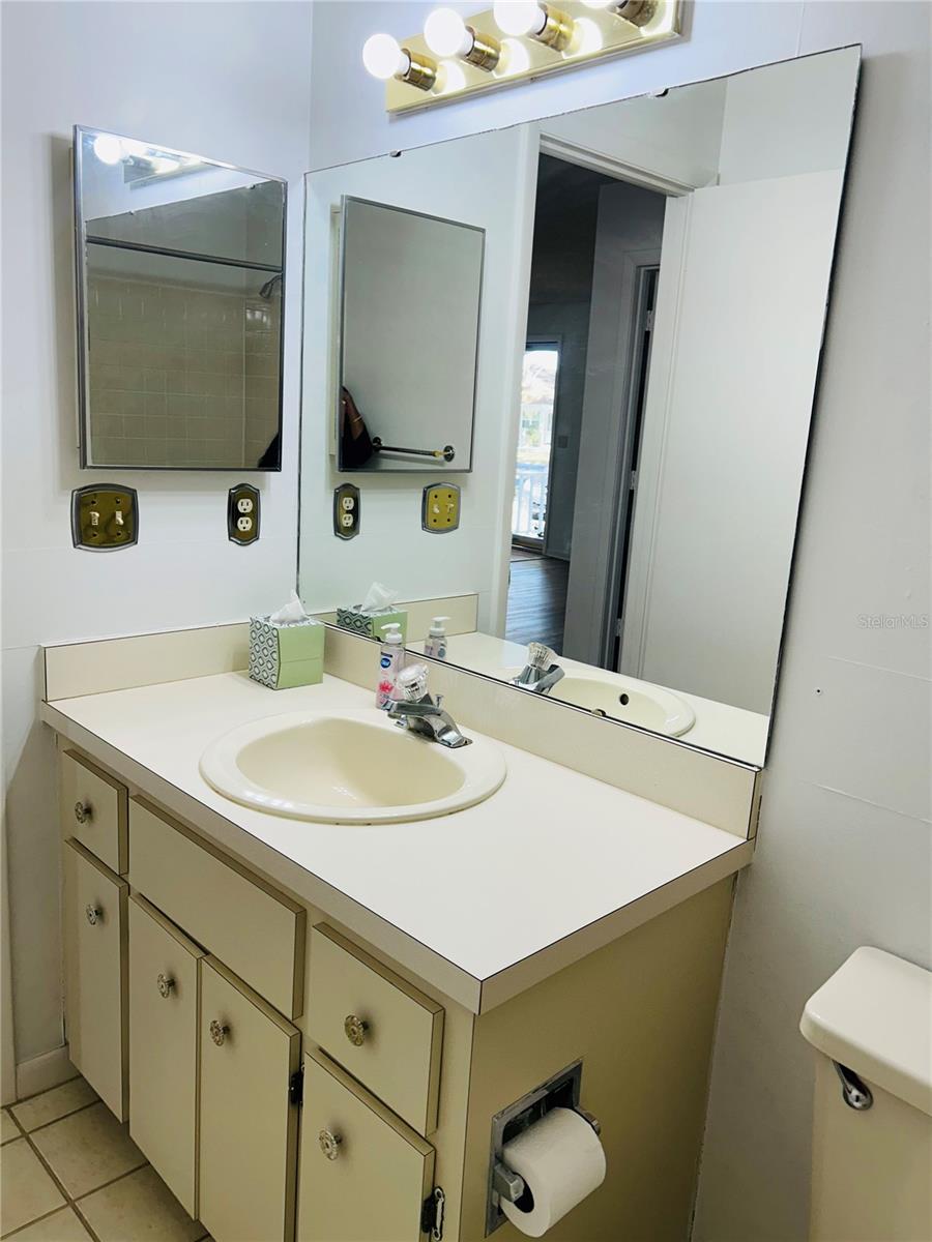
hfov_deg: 53.1
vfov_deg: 67.3
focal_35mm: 26
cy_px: 621
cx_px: 466
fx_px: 933
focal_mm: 5.7
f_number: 1.5
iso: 40
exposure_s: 1/120
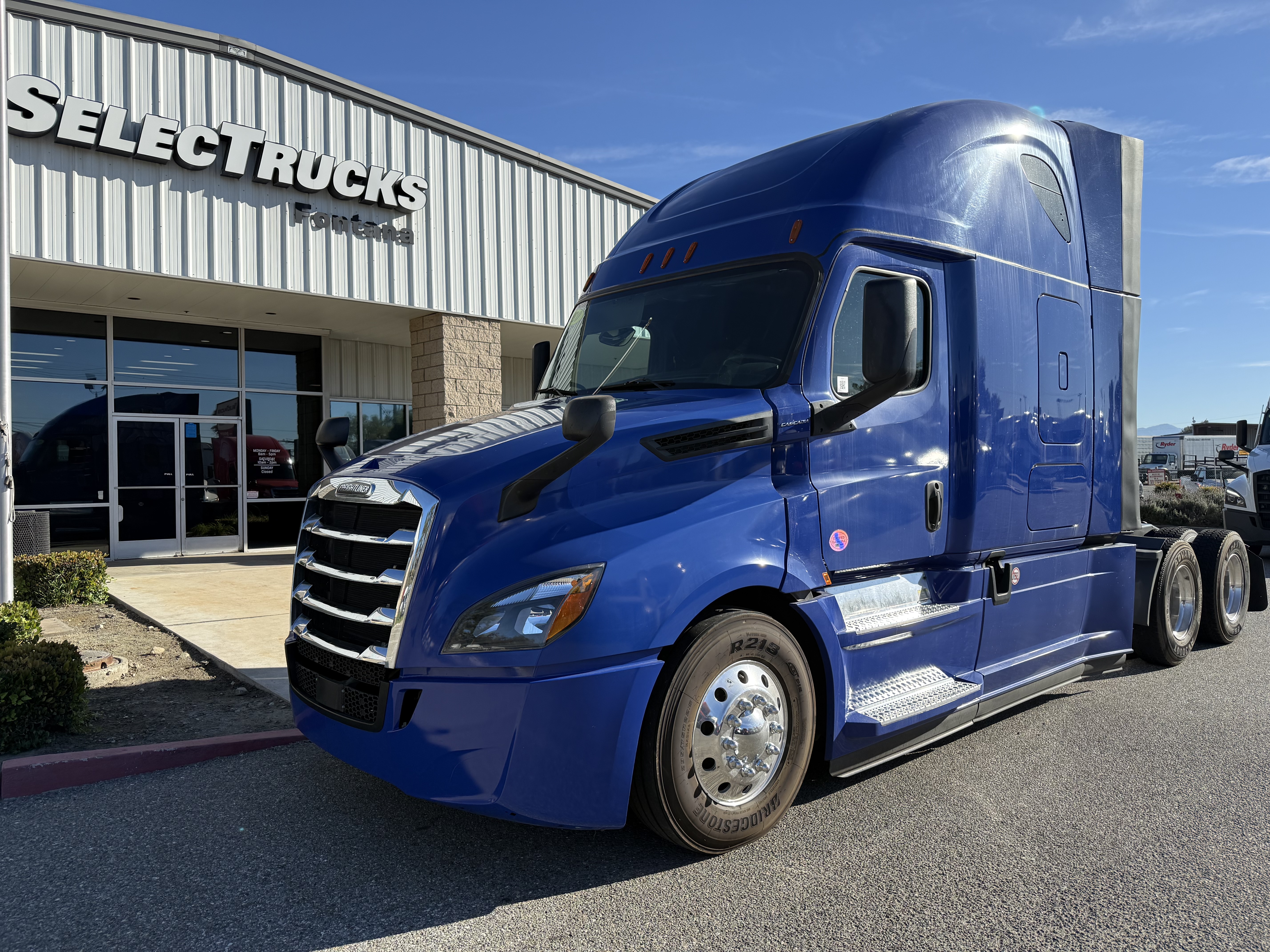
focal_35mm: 24
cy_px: 476
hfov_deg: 71.6
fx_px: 881
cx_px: 635
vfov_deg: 56.8
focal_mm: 6.76
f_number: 1.78
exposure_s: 1/3953
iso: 100
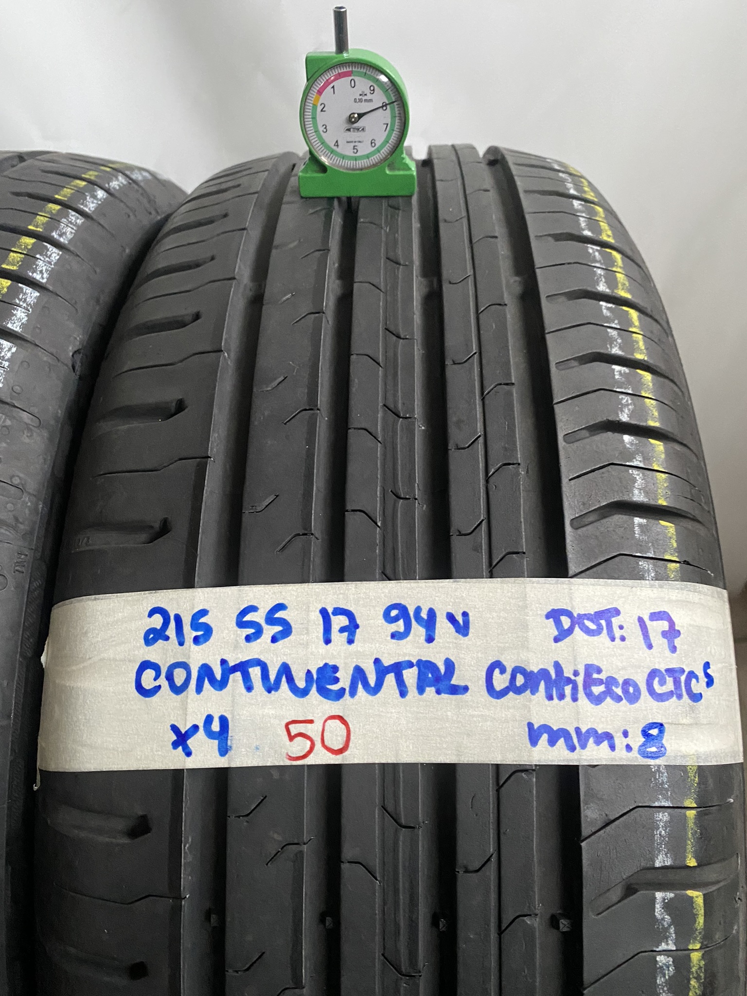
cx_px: 374
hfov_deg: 53.1
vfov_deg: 67.3
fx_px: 748
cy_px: 498
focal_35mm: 26
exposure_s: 1/57
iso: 500
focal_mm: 4.25
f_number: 1.8
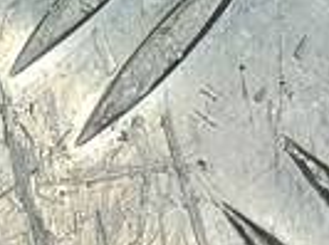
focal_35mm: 193
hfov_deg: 9.9
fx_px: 1829
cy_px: -539
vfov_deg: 6.8
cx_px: -183
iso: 40
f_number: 1.8
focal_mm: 4.6
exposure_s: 1/100
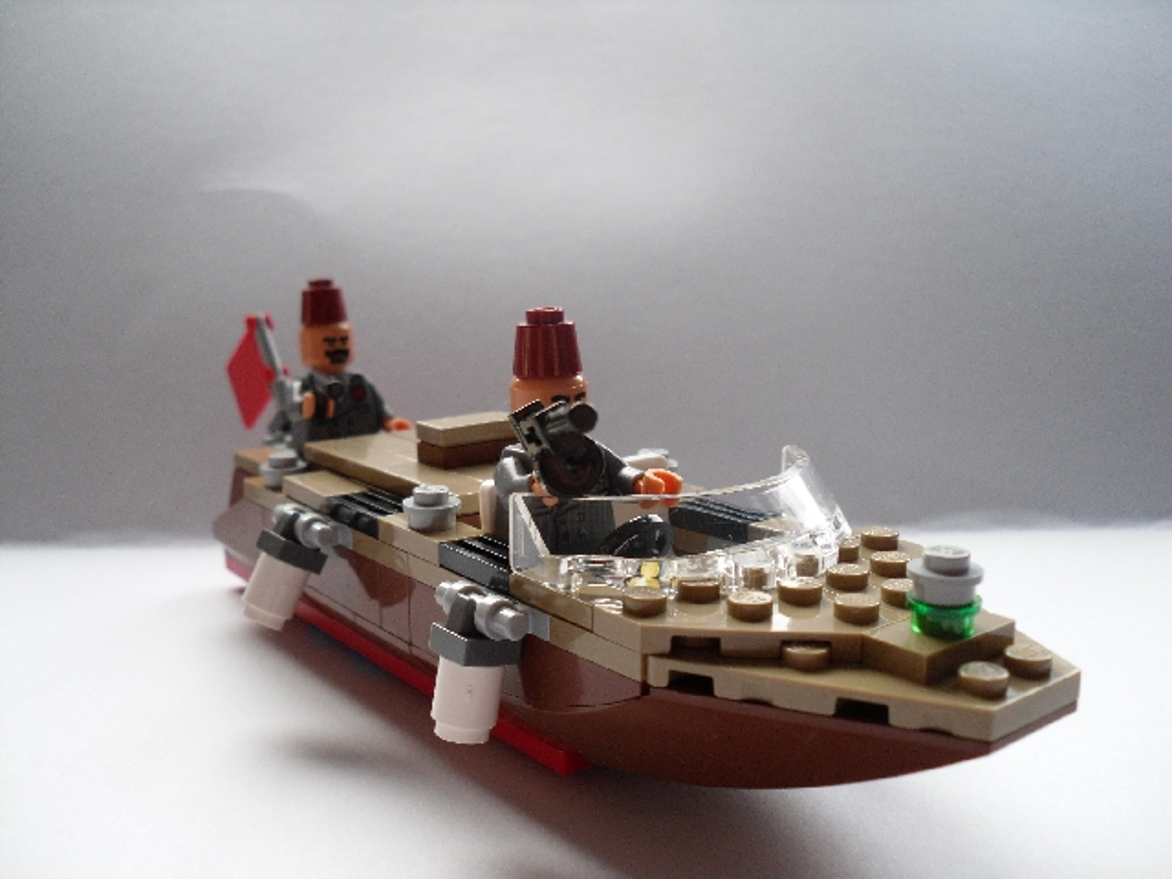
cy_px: 440
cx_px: 586
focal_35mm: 35
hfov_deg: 52.6
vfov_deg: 40.7
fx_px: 1185
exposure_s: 1/60
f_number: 3
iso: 100
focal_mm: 6.3
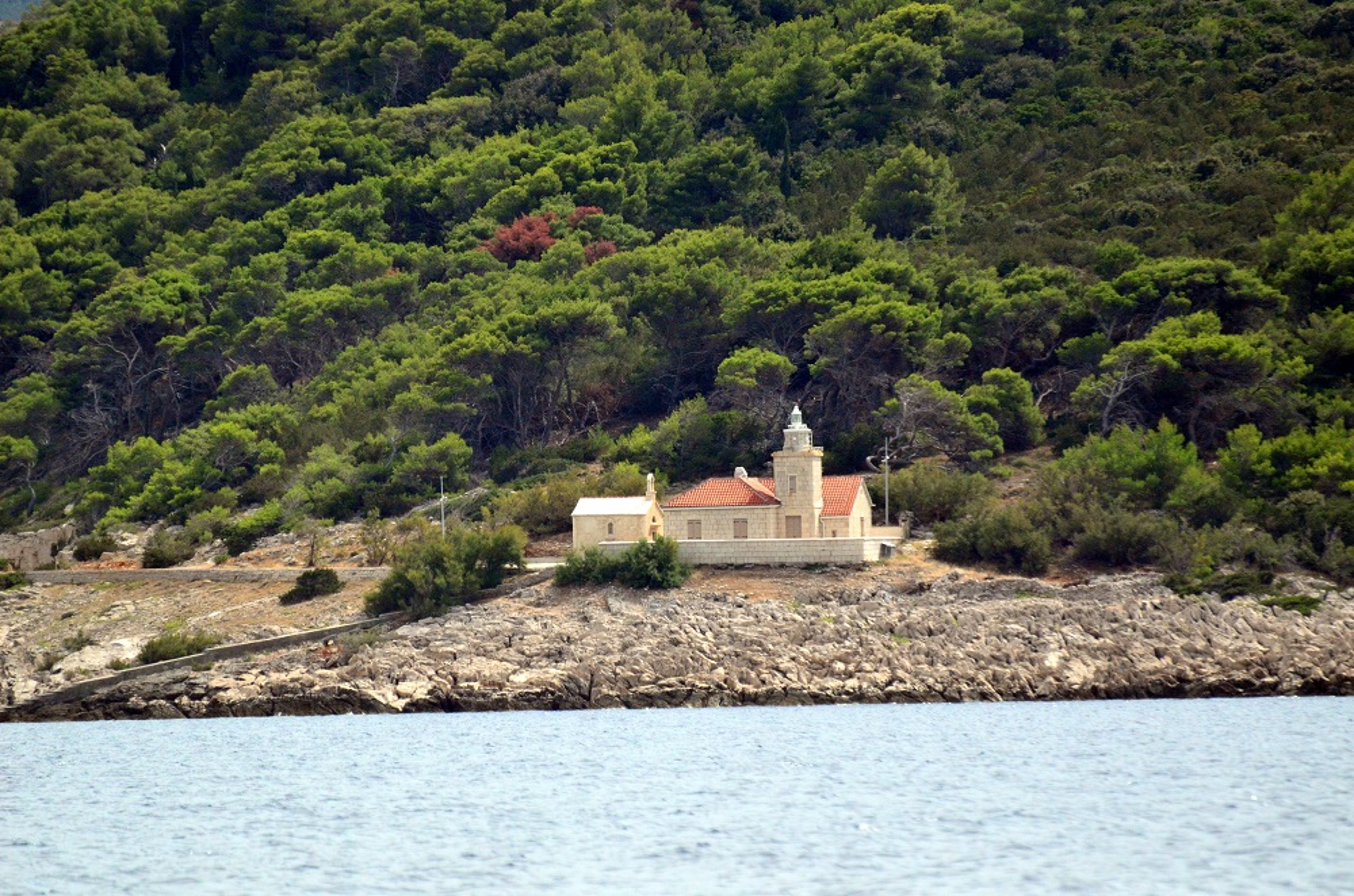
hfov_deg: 4.6
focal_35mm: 450
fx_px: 16887
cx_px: 677
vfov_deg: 3.0
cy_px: 448
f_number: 5.6
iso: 1400
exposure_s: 1/8000
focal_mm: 300
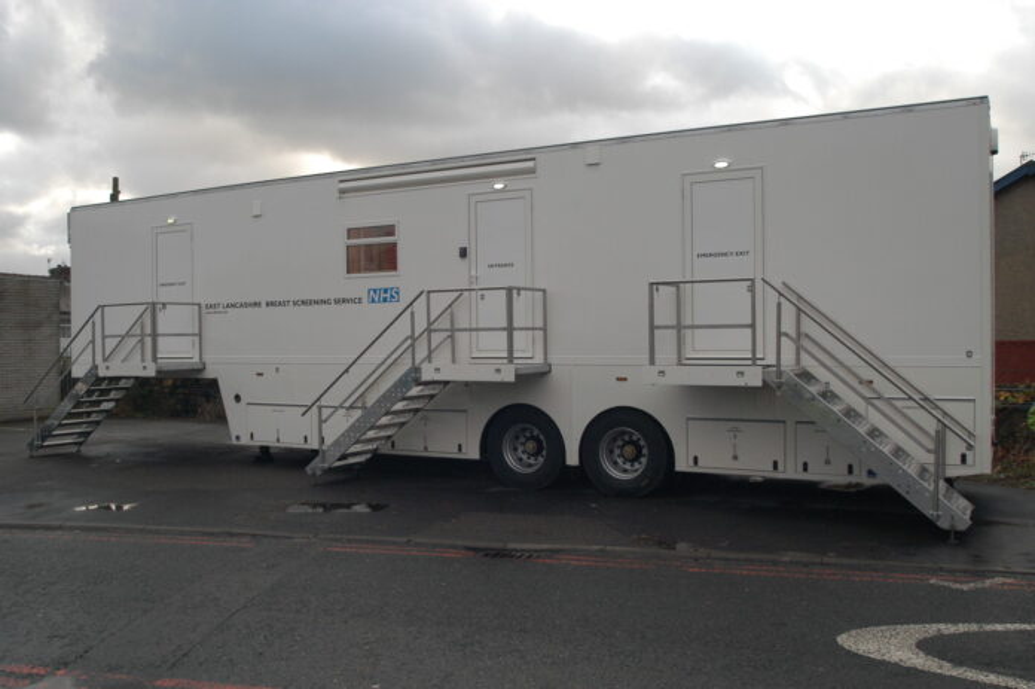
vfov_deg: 41.7
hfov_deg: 59.5
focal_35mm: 32
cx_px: 518
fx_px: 905
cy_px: 344
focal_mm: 21
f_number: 5
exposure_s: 1/800
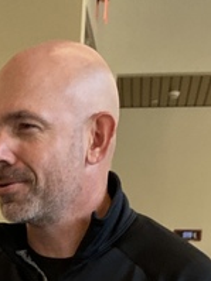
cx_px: -93
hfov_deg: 10.7
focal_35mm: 134
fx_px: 1090
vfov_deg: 12.0
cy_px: 669
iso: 125
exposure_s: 1/120
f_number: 1.8
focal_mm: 4.25
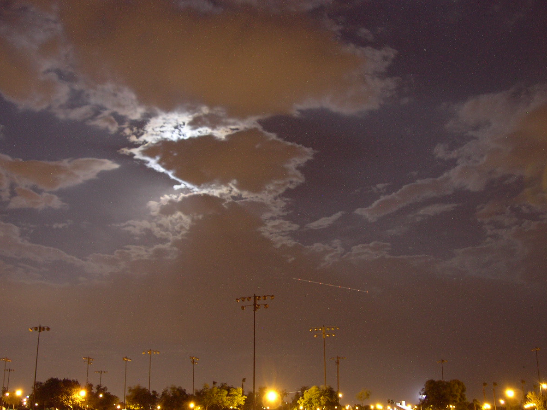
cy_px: 198
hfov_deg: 45.7
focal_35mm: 41
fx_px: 648
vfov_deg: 35.1
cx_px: 253
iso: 100
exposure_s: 8
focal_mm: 8
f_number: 2.8
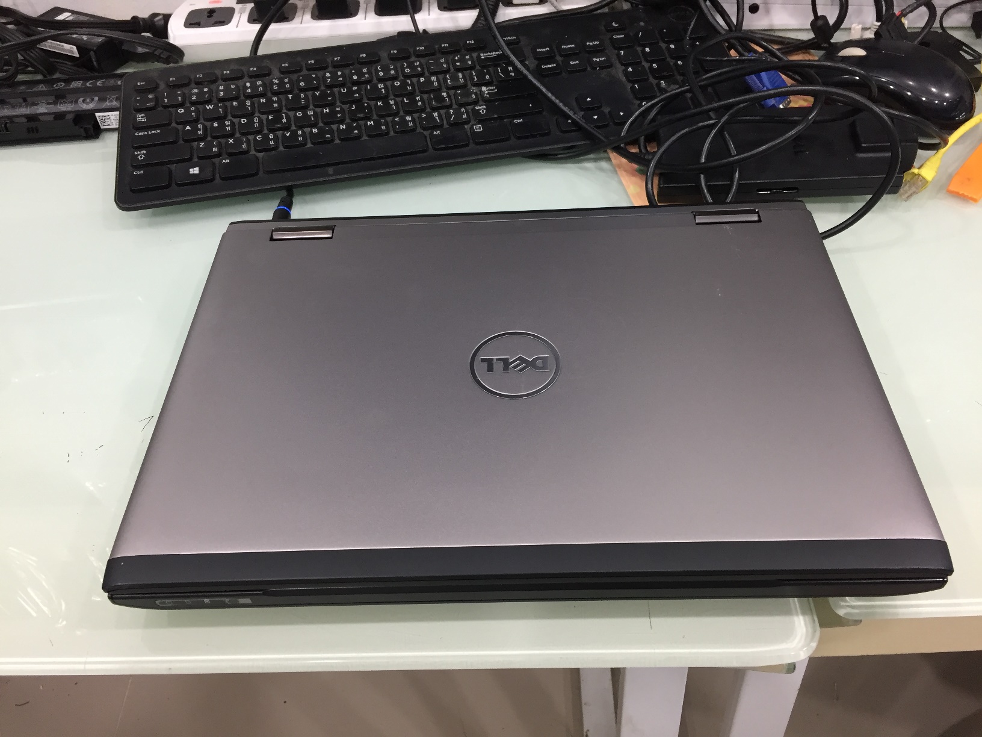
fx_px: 823
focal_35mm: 29
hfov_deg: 61.7
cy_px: 368
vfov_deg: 48.2
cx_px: 491
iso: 100
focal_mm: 4.15
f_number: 2.2
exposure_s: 1/33
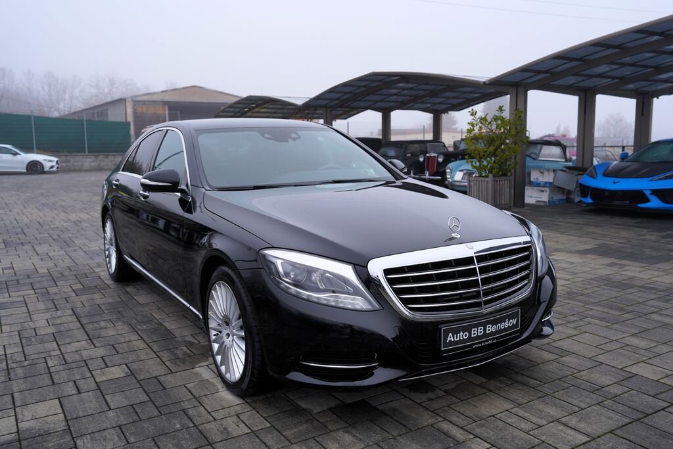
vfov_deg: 42.3
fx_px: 580
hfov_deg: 60.3
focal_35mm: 31
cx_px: 336
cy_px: 224
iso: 100
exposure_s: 1/100
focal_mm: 31
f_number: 4.5
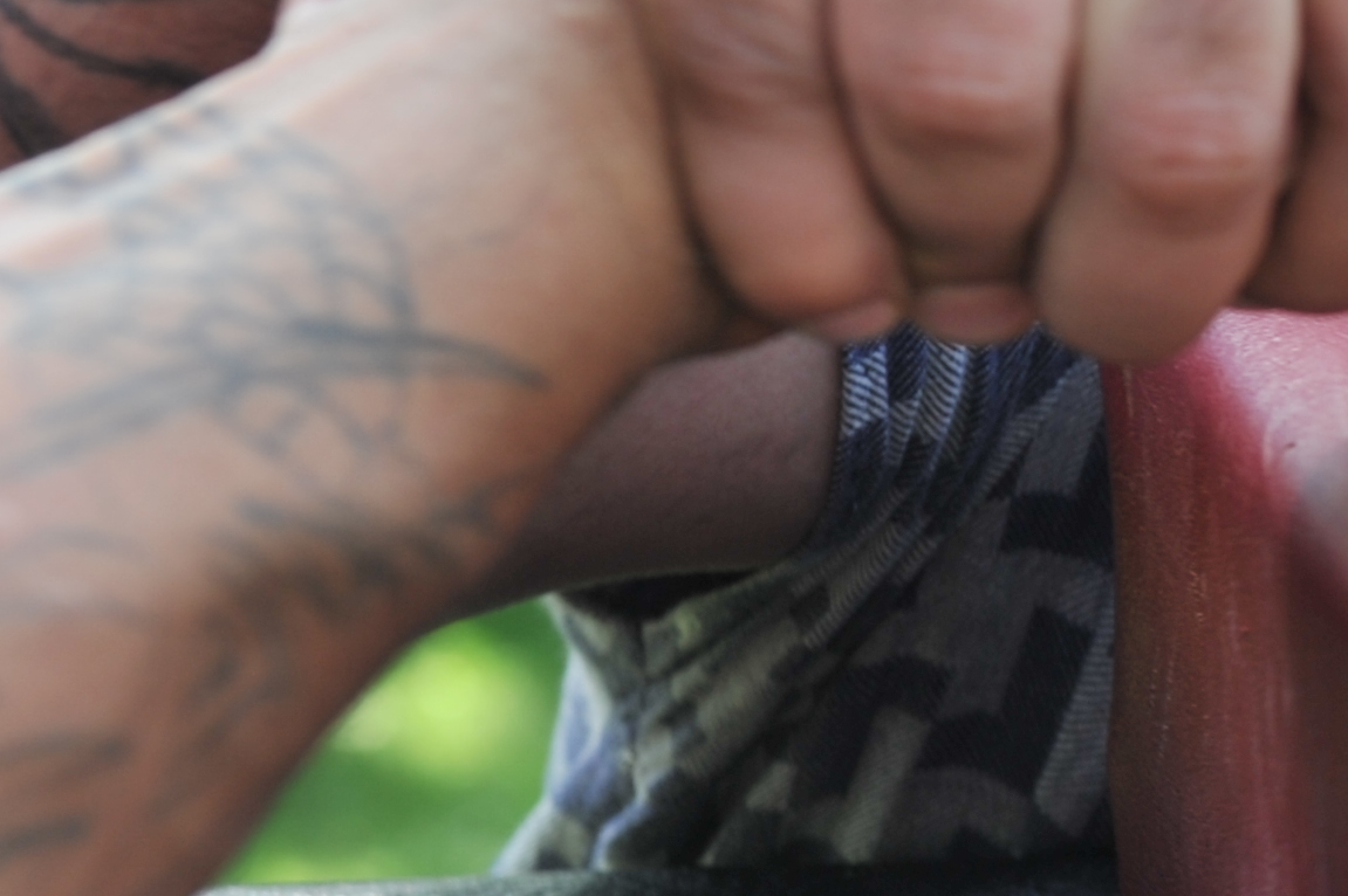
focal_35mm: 207
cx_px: 2202
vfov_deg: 6.6
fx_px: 7746
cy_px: 301
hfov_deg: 9.6
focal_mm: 56
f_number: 5
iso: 200
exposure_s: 1/200
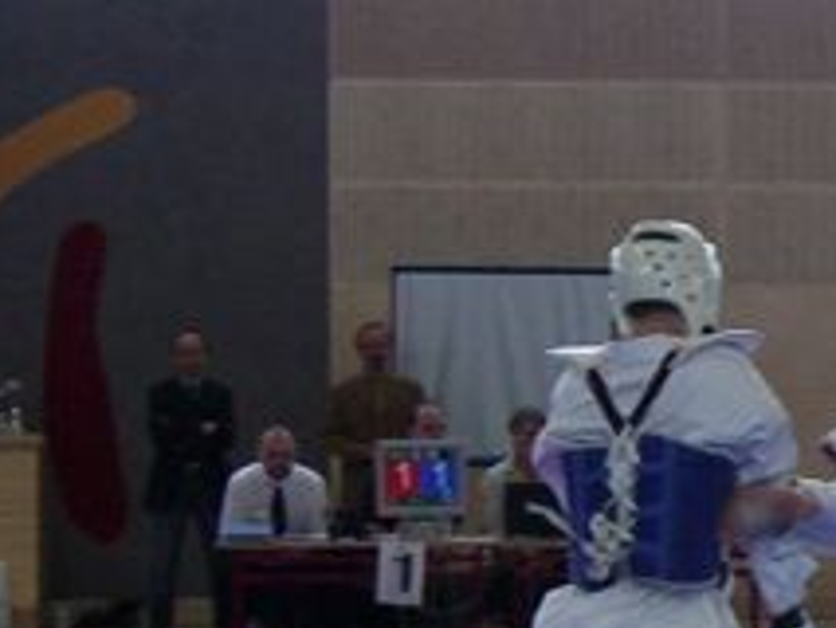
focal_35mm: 138
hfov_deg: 13.8
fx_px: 3335
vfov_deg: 10.7
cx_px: 1048
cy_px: 498
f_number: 3.1
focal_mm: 9.5
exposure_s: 1/640
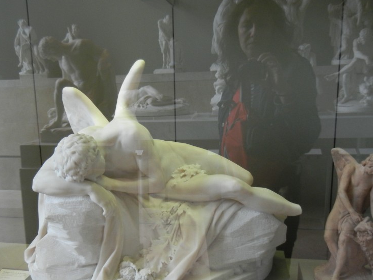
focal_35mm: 42
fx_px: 453
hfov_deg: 44.4
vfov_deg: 34.1
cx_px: 137
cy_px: 184
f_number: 3.5
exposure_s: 1/51.6
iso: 348
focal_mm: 5.4
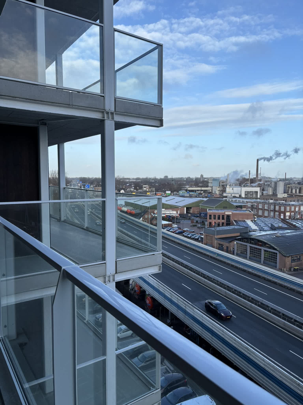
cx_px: 152
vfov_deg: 67.3
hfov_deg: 53.1
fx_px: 303
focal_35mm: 26
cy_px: 202
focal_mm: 6
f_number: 1.6
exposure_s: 1/1522
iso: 50
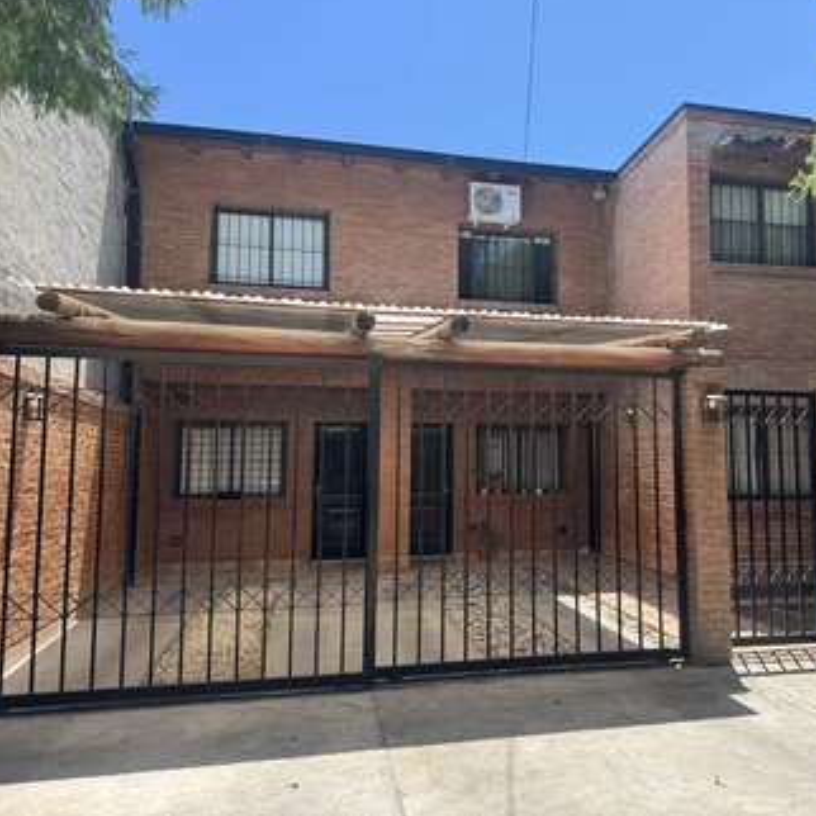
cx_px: 514
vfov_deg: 55.6
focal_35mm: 29
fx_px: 773
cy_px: 400
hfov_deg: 54.9
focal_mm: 6.76
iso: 80
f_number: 1.78
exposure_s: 1/1637
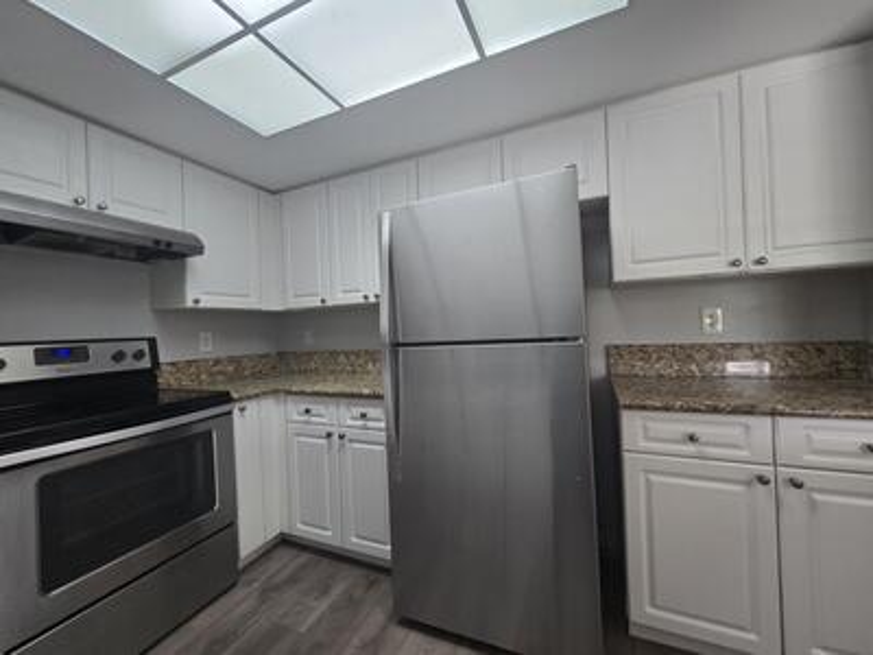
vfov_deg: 89.9
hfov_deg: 106.2
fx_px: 328
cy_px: 328
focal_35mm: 13
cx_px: 436
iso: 160
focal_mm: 2.2
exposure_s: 1/60
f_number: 2.2
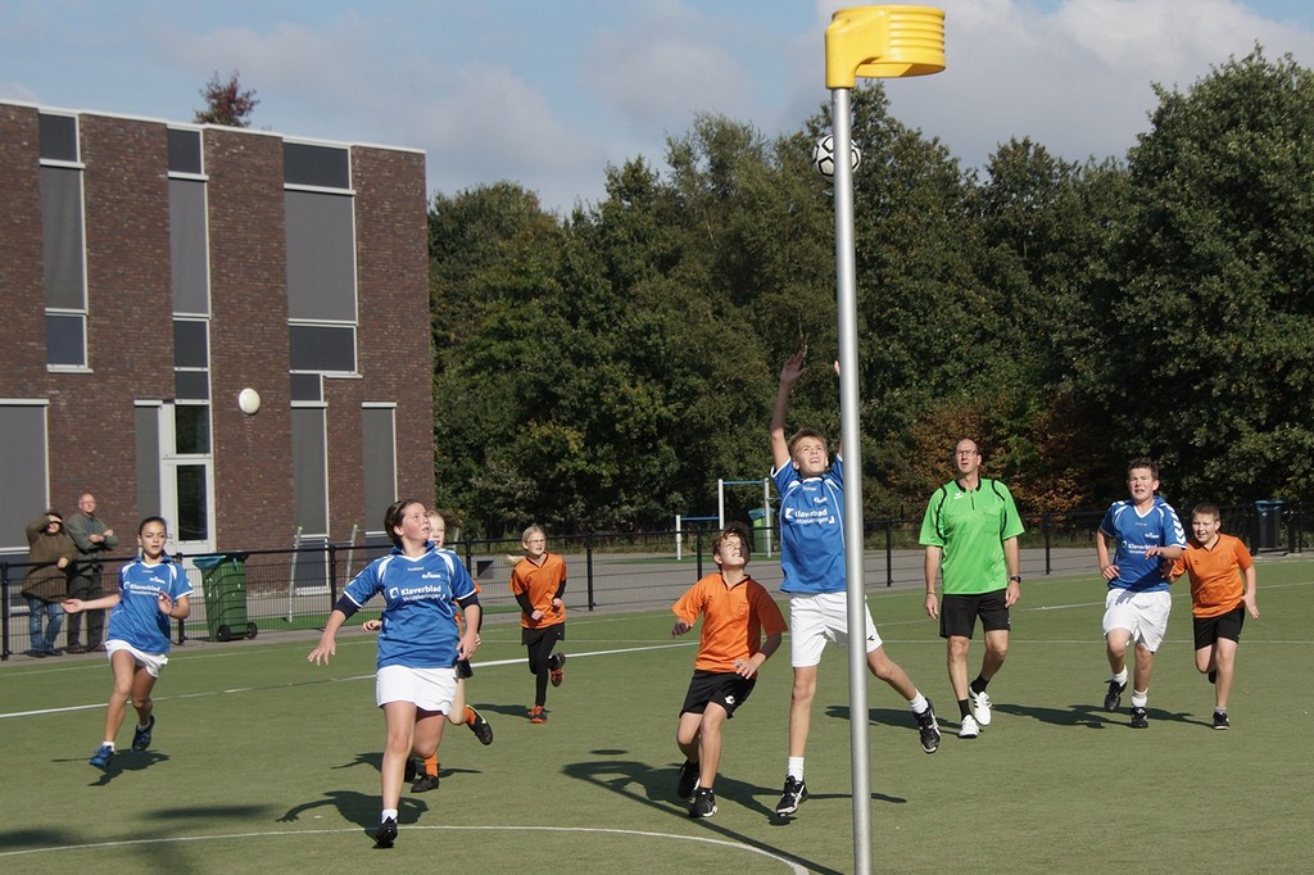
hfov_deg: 37.9
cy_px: 438
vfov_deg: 25.7
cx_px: 657
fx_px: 1916
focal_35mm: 52
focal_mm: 35
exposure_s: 1/800
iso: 100
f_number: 5.6
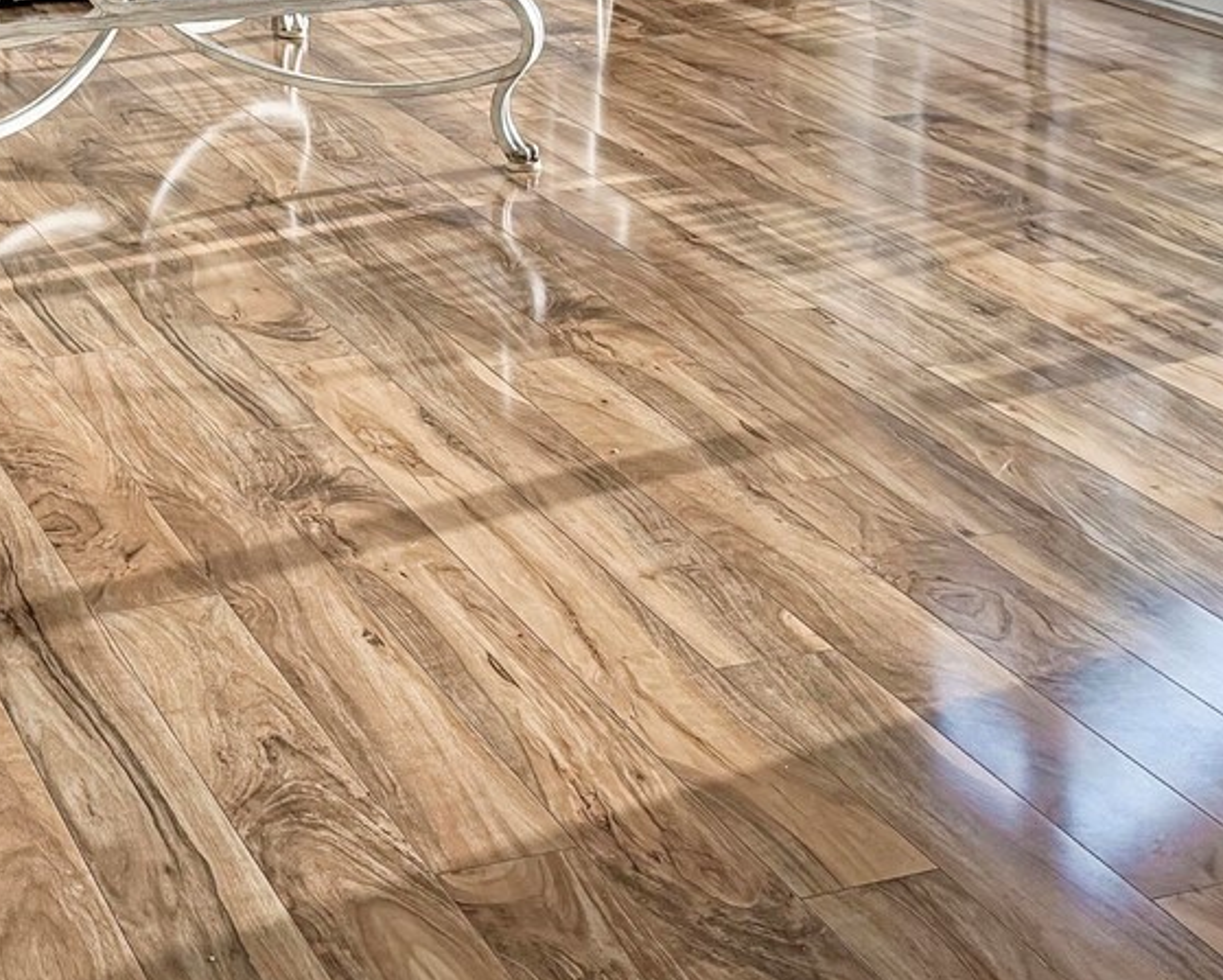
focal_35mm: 67
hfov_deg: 27.7
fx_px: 2427
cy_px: -81
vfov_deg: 21.7
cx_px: 245
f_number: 1.78
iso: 80
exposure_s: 1/272
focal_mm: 6.76
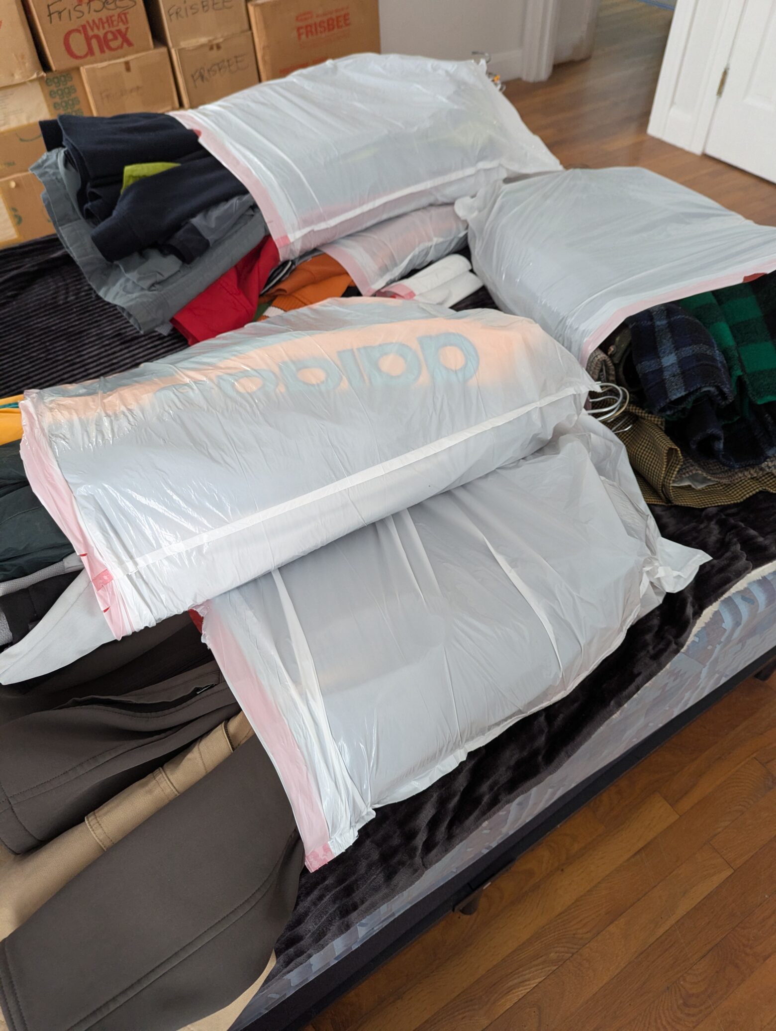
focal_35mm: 24
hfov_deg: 56.9
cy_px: 516
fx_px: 716
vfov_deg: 71.5
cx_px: 388
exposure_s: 1/226
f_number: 1.85
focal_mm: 6.81
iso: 444
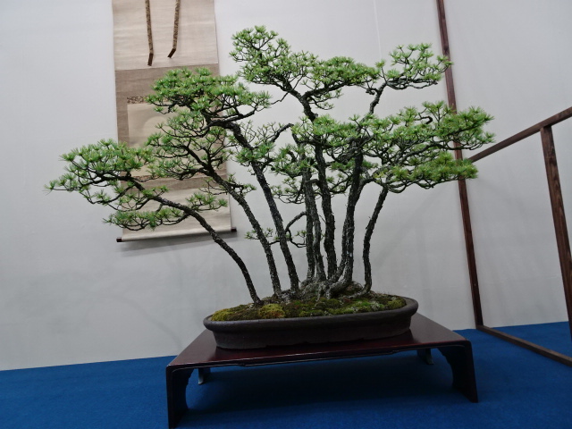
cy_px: 214
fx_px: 397
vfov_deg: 56.8
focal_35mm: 24
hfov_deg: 71.6
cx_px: 286
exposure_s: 1/30
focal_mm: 4.1
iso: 250
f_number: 3.5
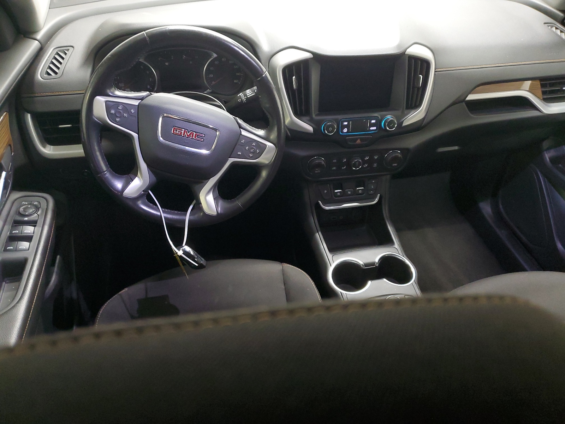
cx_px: 282
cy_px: 212
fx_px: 424
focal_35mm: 26
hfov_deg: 67.3
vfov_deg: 53.1
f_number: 1.5
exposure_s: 1/15
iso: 285
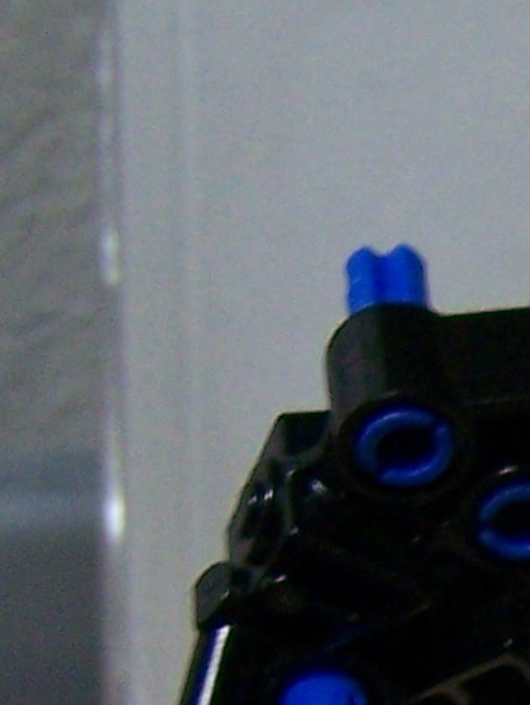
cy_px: 1134
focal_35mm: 229
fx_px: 4671
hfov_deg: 6.3
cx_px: 1095
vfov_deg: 8.4
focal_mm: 6.3
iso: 160
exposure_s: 1/8
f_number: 2.8
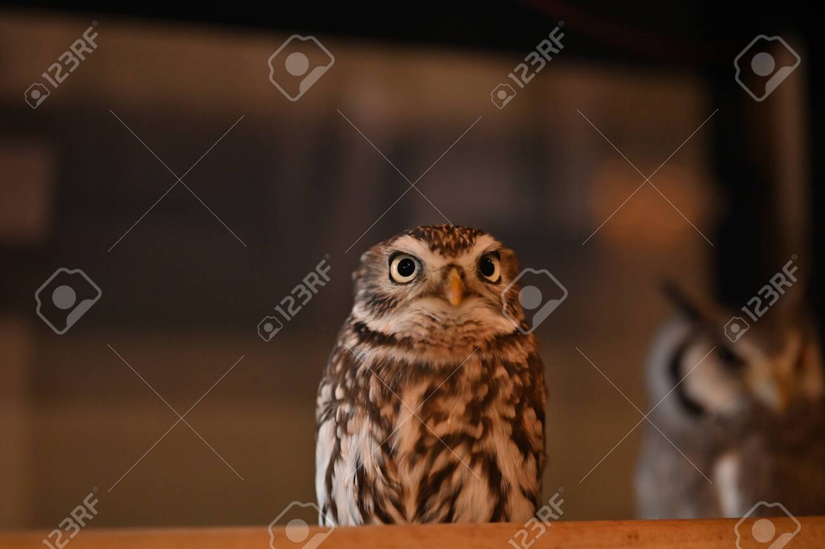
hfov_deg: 39.6
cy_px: 274
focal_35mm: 50
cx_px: 412
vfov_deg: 26.9
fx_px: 1145
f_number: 1.8
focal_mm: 50
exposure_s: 1/1600
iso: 1600
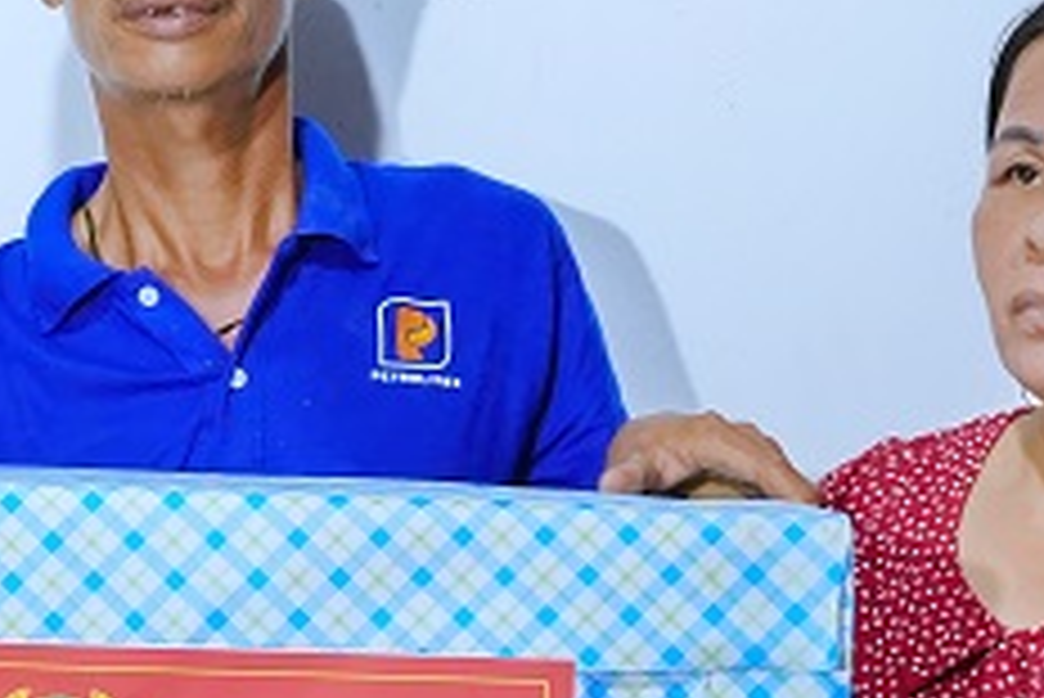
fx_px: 5890
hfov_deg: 9.7
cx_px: -765
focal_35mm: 203
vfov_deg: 6.8
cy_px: 428
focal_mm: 31
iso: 640
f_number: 3.5
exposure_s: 1/50
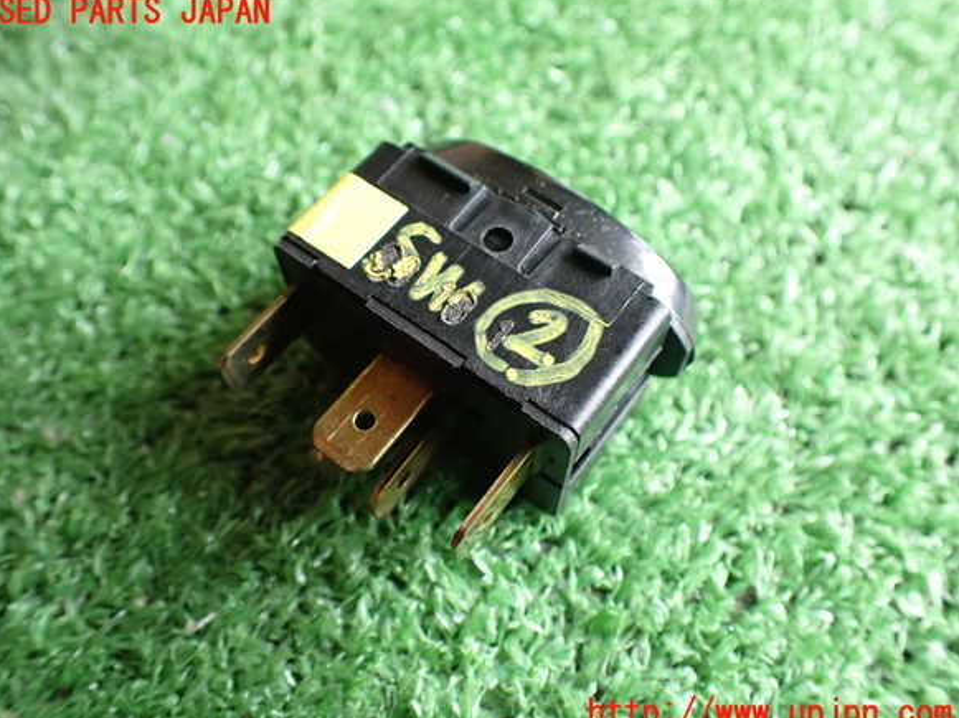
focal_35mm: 31
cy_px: 363
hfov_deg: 58.4
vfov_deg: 45.4
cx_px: 465
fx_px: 858
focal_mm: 5.4
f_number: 2.3
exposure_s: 1/40
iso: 800
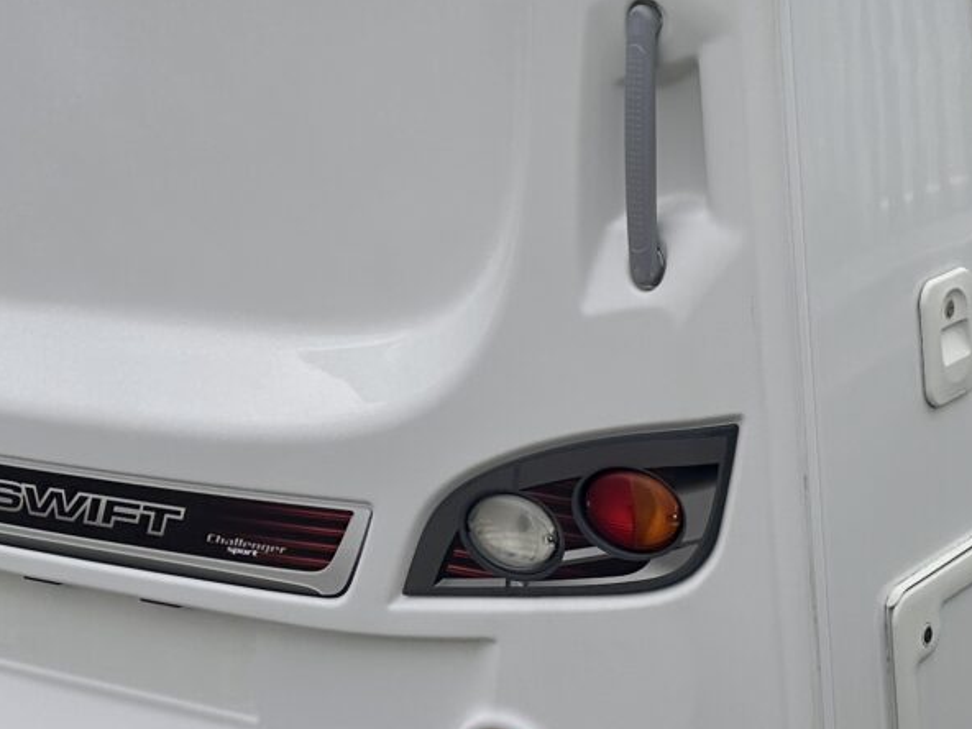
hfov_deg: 23.3
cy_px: -20
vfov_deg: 17.3
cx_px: 729
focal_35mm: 83
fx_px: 2331
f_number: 1.78
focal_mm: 6.86
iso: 80
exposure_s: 1/5525
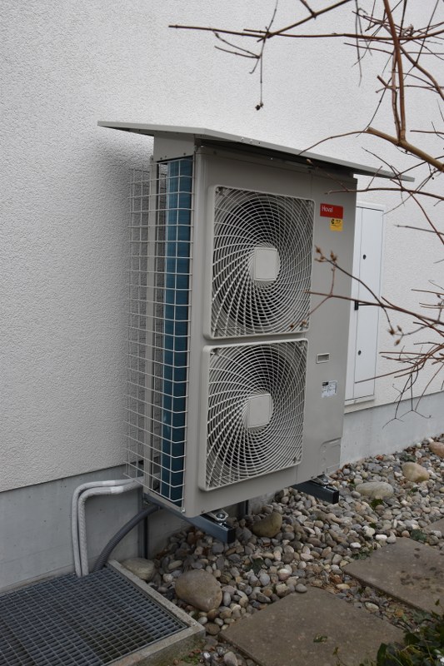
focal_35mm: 32
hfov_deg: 41.7
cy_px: 333
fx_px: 583
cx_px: 222
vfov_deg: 59.5
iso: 400
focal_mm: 21
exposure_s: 1/200
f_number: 7.1
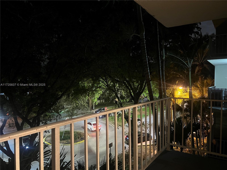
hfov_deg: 67.3
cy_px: 85
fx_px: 170
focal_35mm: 26
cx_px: 114
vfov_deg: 53.1
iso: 1000
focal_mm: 5.7
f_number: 1.5
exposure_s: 1/30
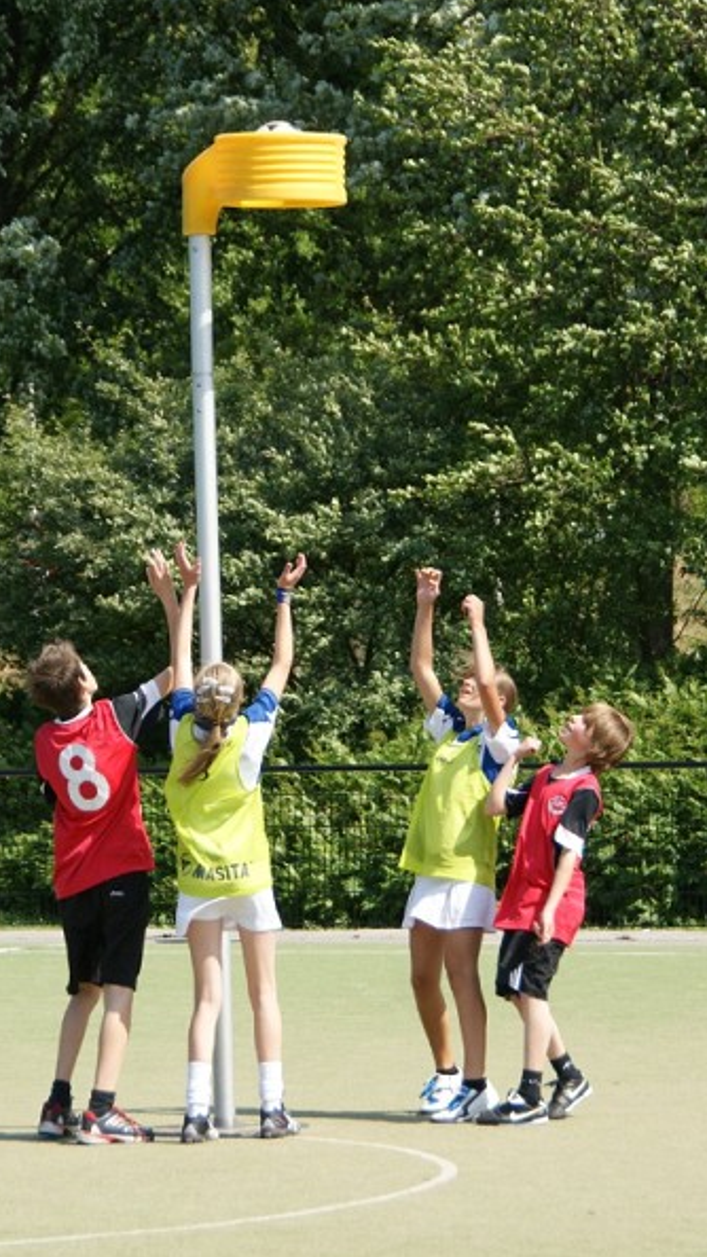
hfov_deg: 9.0
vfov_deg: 16.0
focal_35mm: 135
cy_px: 631
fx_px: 4485
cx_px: 300
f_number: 6.3
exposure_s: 1/400
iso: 200
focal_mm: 85
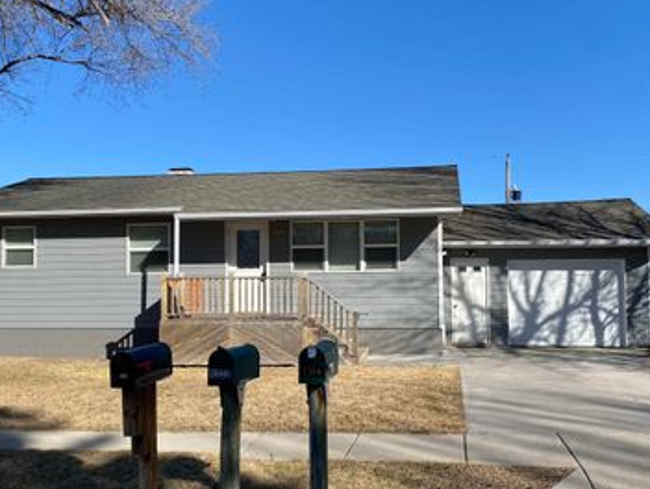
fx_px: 695
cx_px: 346
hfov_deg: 50.1
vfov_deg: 38.7
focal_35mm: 37
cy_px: 264
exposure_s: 1/2755
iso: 32
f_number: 1.8
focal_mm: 4.25
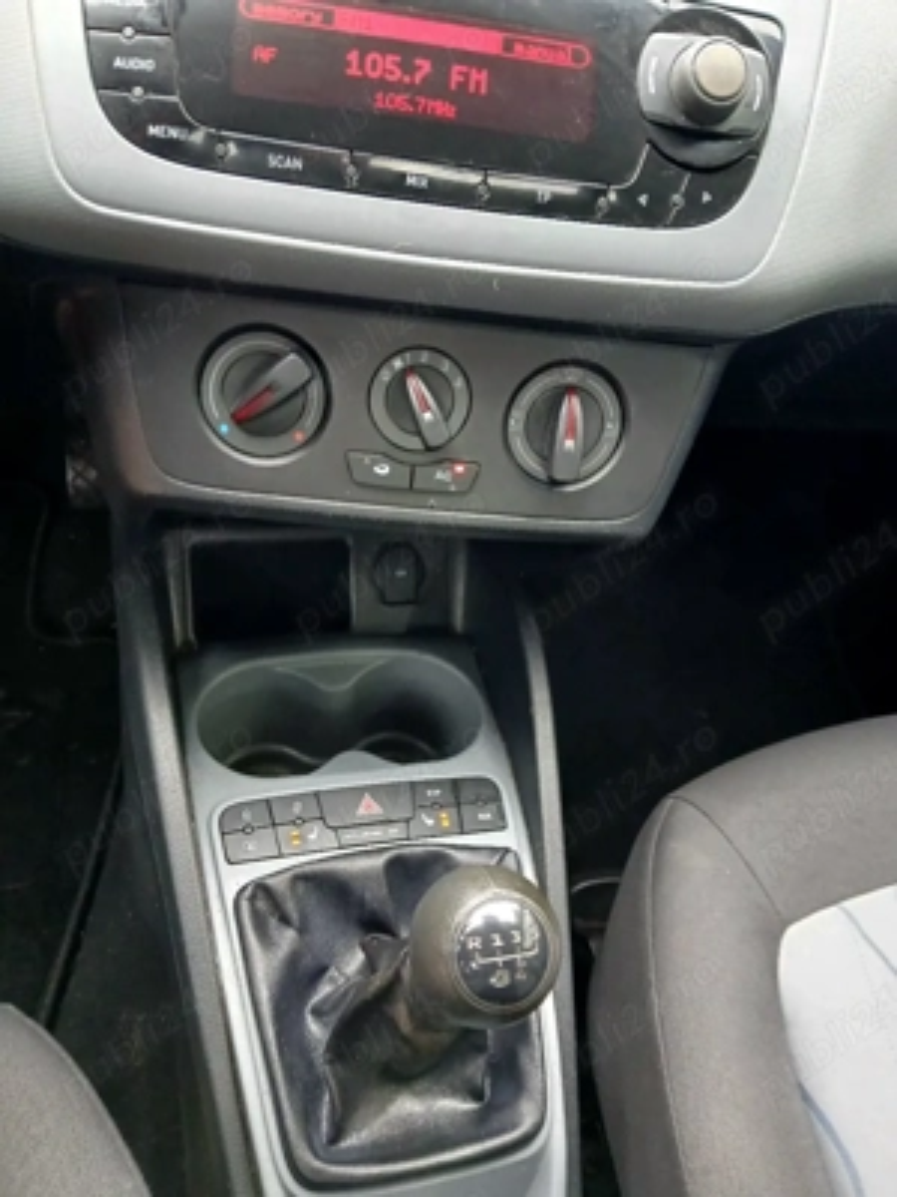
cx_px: 448
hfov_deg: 53.1
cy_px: 598
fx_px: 898
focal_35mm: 26
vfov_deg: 67.3
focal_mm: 3.98
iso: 250
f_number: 1.8
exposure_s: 1/25.1
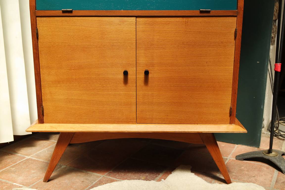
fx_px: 340
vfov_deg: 31.2
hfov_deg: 45.4
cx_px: 142
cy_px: 95
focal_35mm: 43
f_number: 4.5
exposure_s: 1/160
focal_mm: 28
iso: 100
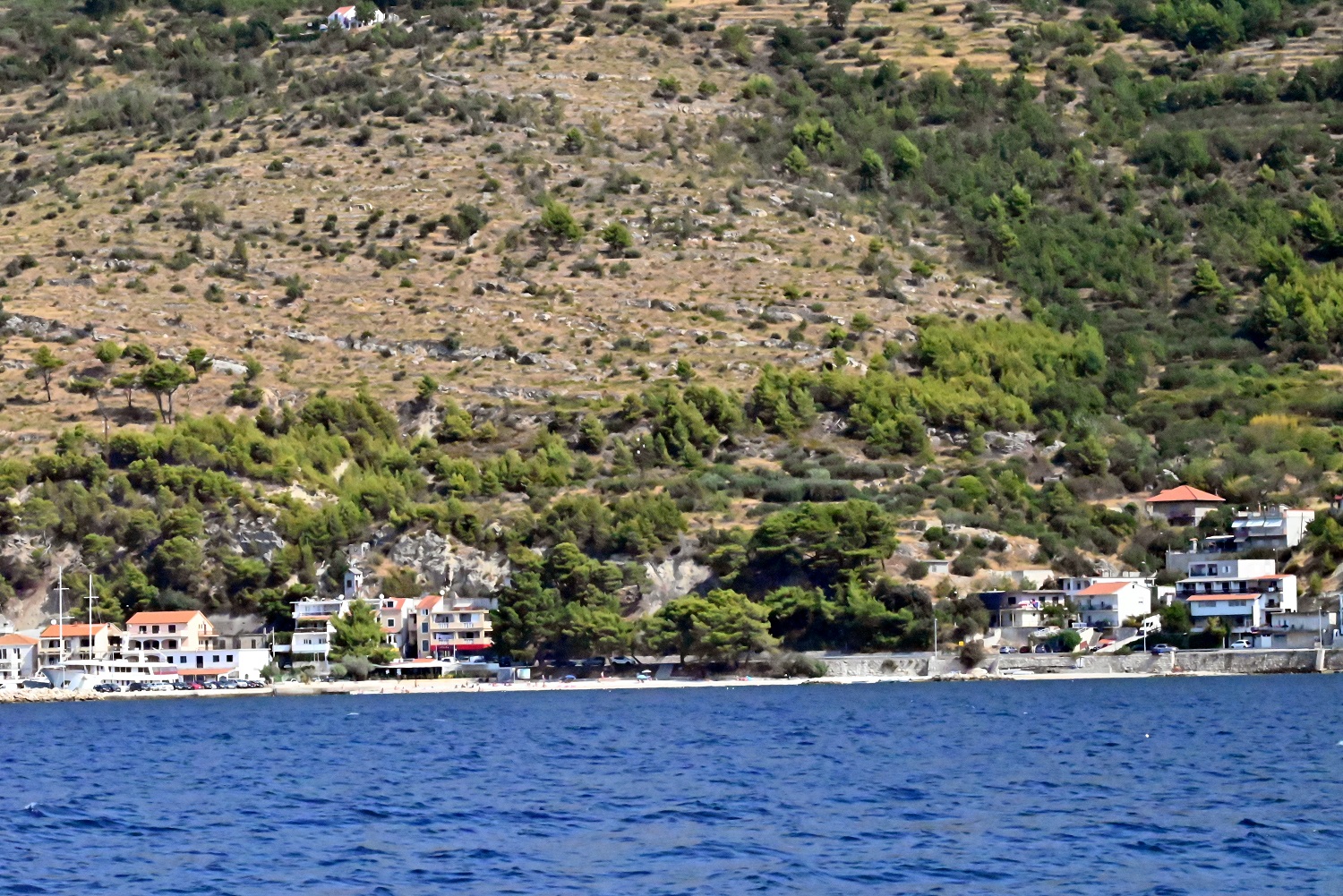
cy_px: 448
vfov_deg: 9.5
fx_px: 5411
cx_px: 672
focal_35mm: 145
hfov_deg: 14.1
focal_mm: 145
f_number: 29
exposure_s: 1/8000
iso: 32000
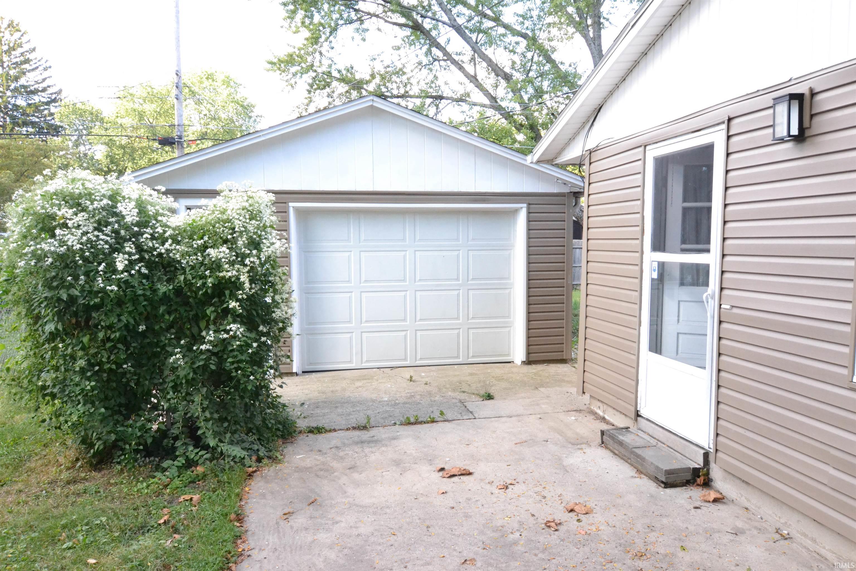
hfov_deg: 73.7
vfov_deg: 53.1
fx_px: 571
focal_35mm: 24
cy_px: 286
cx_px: 428
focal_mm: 16
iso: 3200
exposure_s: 1/200
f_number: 13
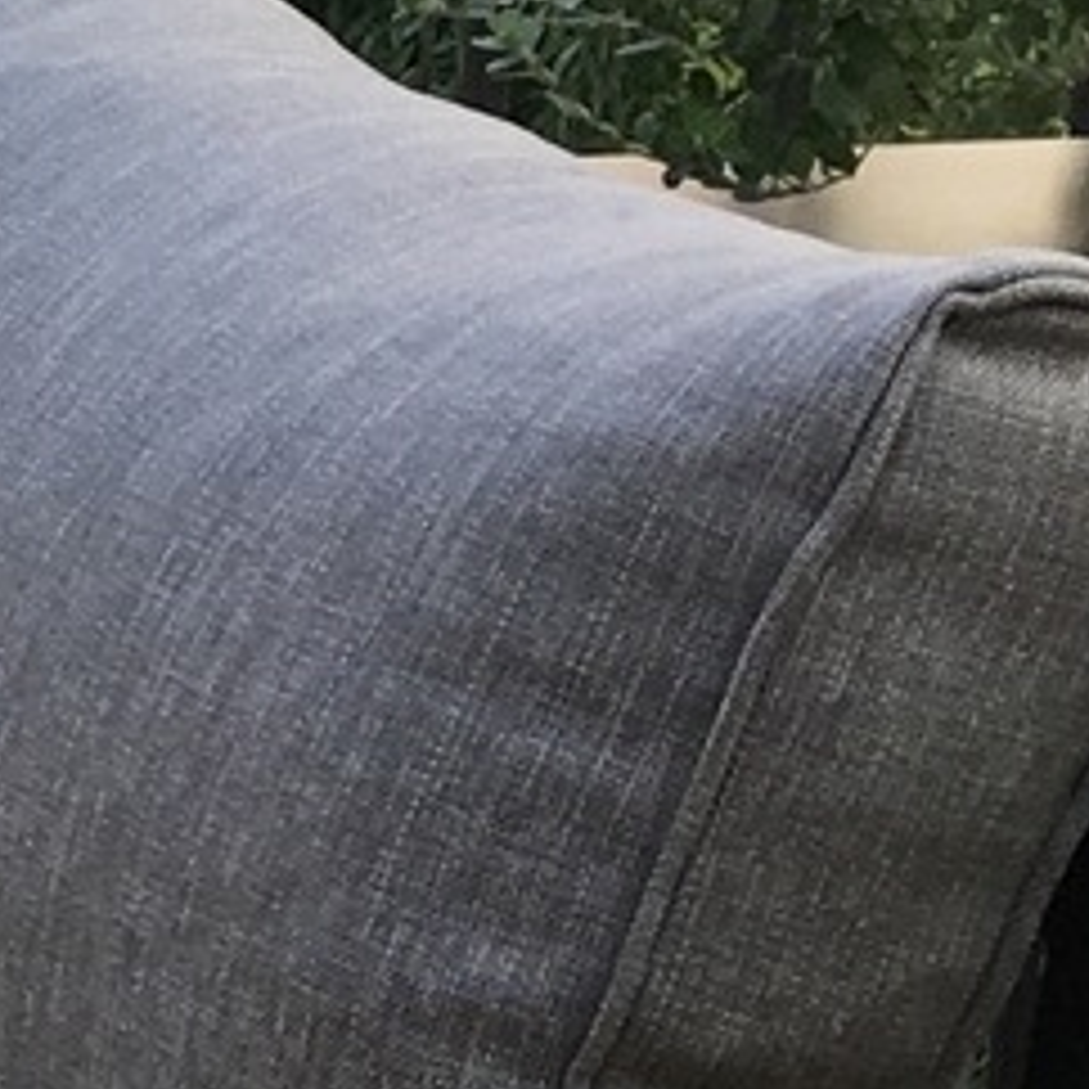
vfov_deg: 8.3
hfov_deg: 7.3
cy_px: 594
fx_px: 7546
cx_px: -2156
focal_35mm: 212
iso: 25
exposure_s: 1/209
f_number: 2.2
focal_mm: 4.15
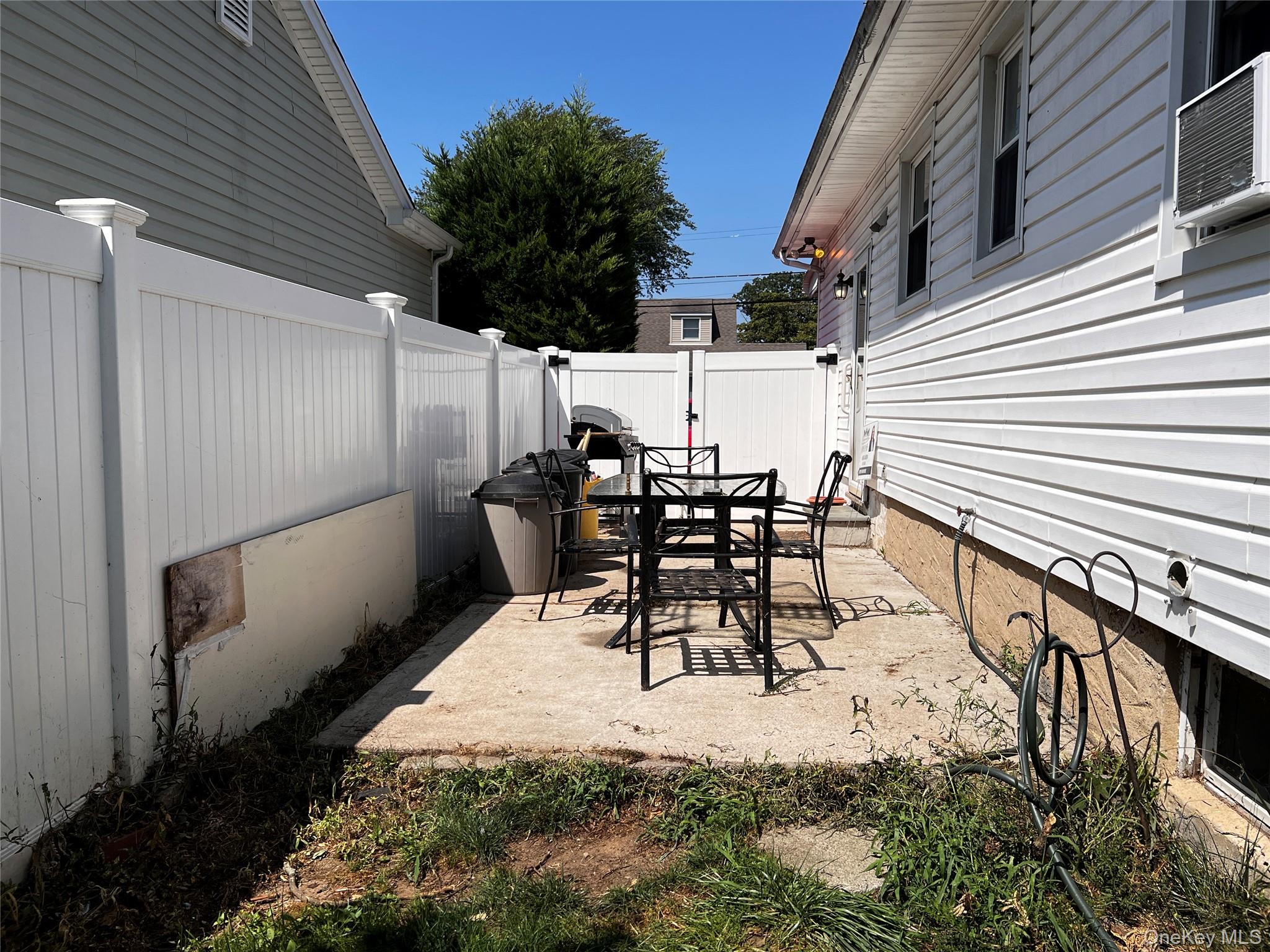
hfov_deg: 67.3
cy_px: 476
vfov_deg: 53.1
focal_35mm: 26
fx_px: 954
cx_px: 635
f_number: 1.5
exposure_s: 1/6993
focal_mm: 5.7
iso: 50
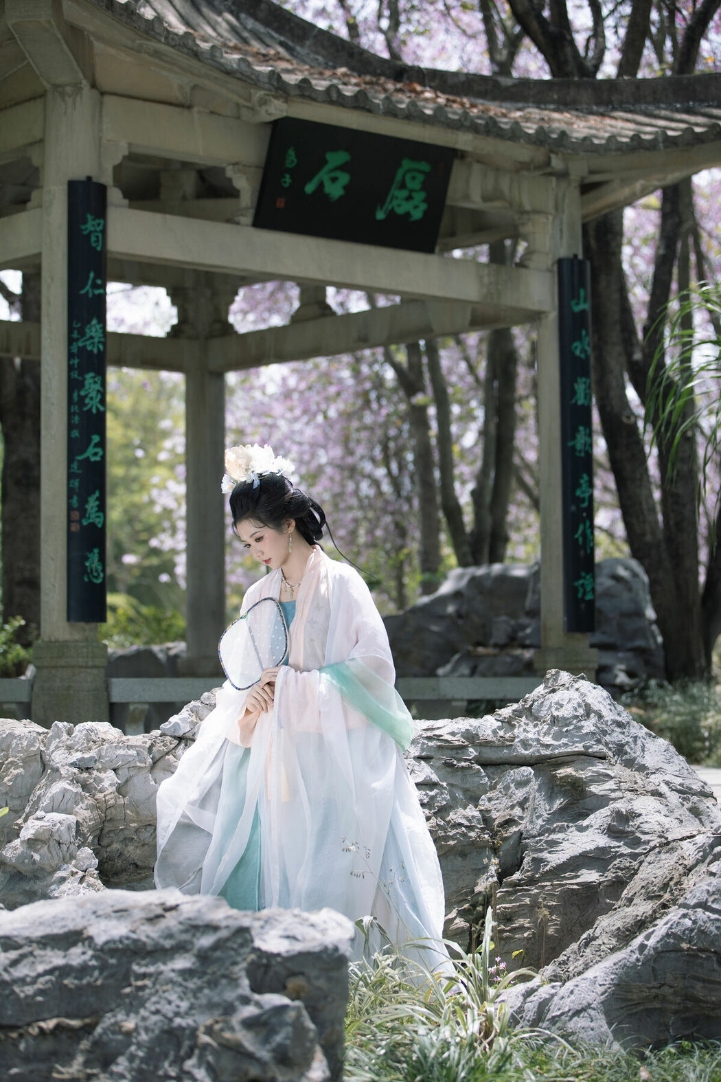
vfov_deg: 25.4
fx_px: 2403
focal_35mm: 80
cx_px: 360
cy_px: 541
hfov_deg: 17.1
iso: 125
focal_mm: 80
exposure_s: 1/1250
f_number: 2.8
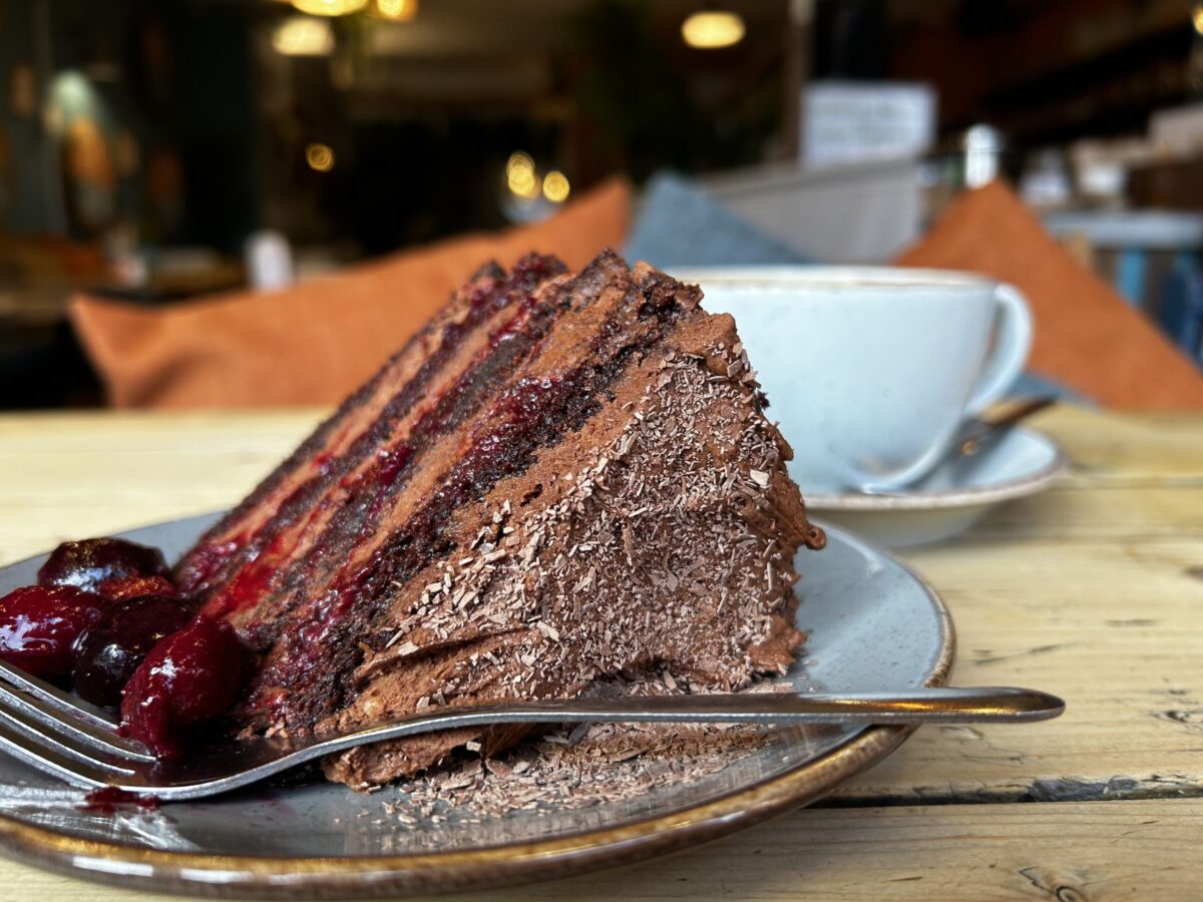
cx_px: 602
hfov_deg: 67.3
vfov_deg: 53.1
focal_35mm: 26
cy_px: 451
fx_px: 904
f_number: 1.5
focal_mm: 5.7
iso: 50
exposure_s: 1/100
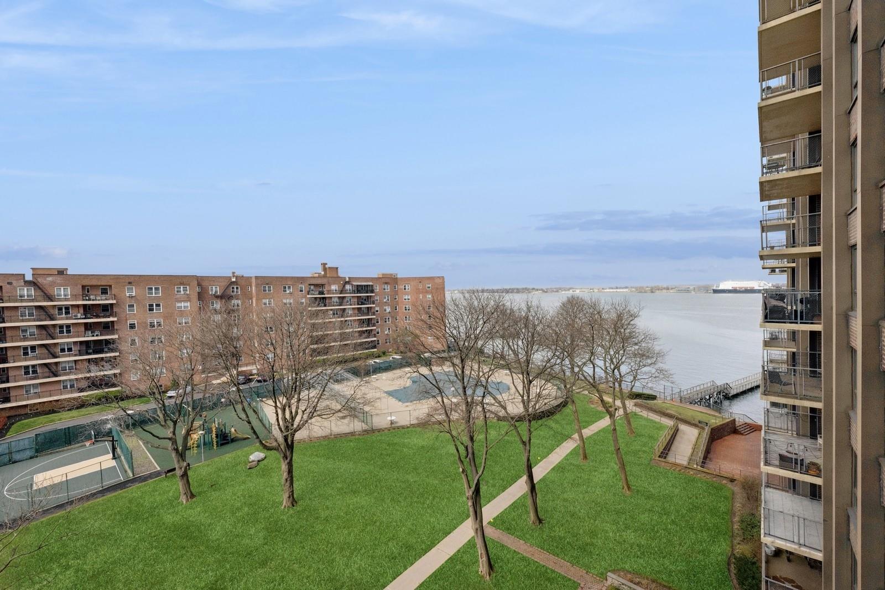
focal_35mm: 14
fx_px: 344
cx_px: 442
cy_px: 295
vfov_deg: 81.2
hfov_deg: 104.3
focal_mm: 14
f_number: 8
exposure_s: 1/8000
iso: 640
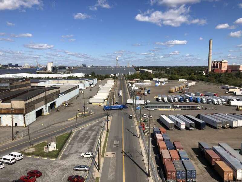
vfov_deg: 49.7
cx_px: 121
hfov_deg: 63.4
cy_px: 91
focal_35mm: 28
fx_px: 196
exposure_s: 1/3247
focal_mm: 4
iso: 20
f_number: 1.8
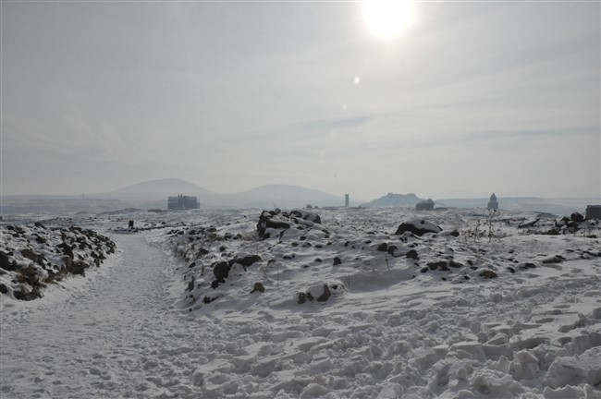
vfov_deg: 47.8
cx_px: 300
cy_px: 200
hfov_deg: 67.4
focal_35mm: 27
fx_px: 450
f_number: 22
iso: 1600
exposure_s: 1/2500
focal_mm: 18
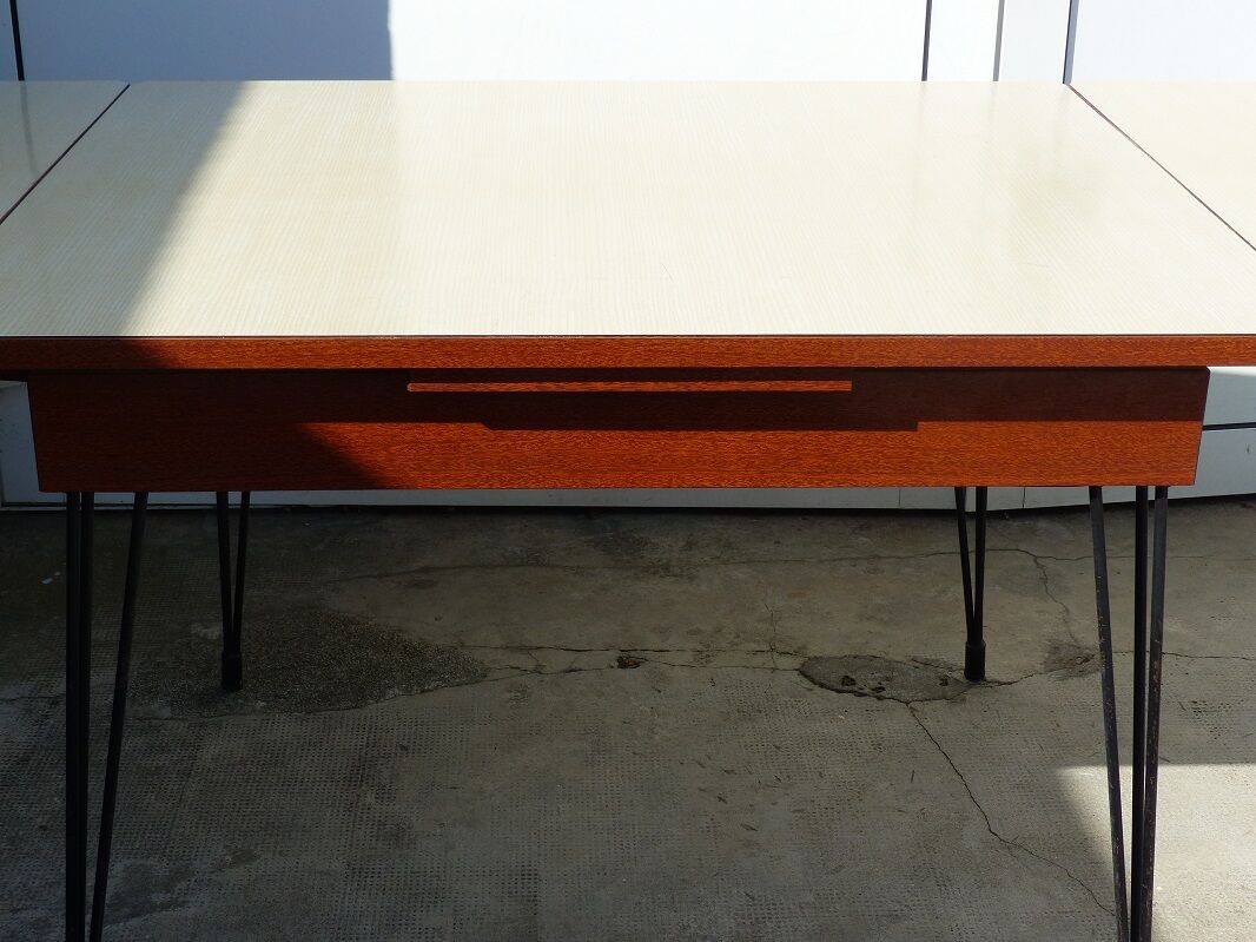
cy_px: 471
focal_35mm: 50
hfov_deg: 38.2
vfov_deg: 29.1
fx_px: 1814
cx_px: 628
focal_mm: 9.1
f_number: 4
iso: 100
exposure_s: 1/800
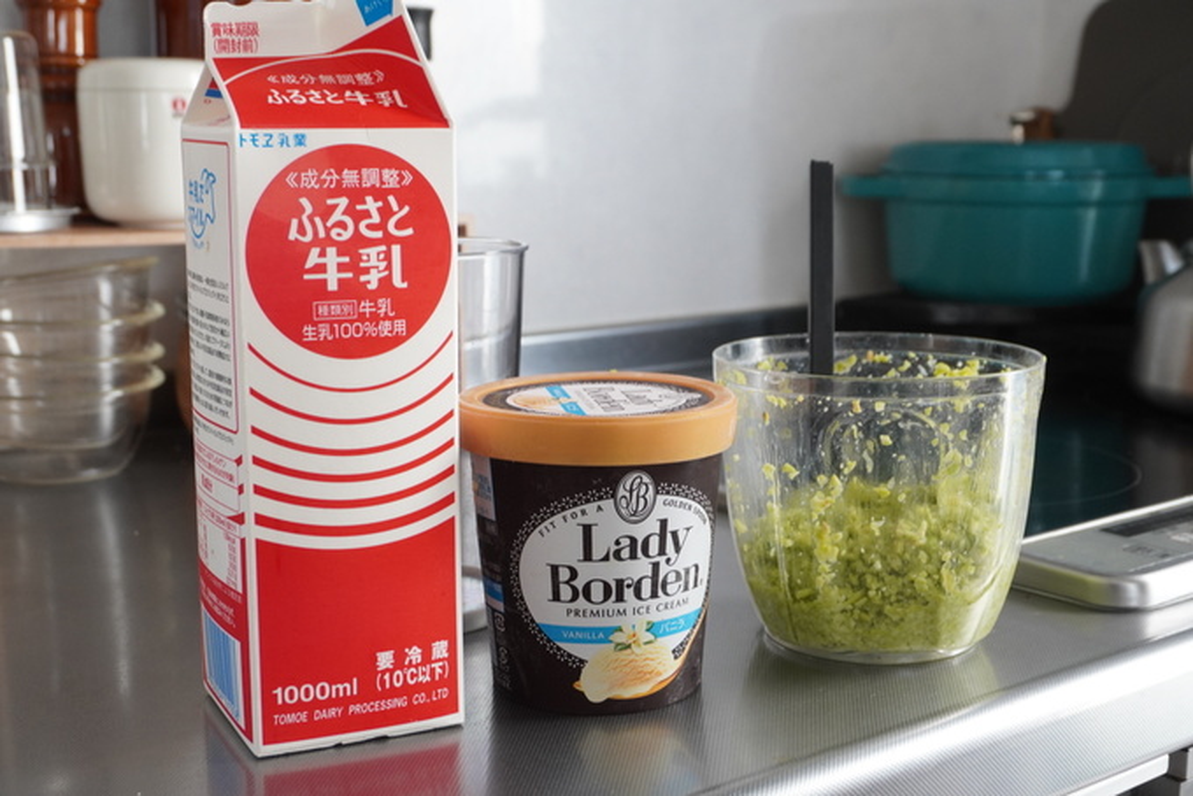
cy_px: 398
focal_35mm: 48
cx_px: 596
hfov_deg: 41.1
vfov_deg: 28.1
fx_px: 1591
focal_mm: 32
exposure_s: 1/50
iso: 1000
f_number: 6.3
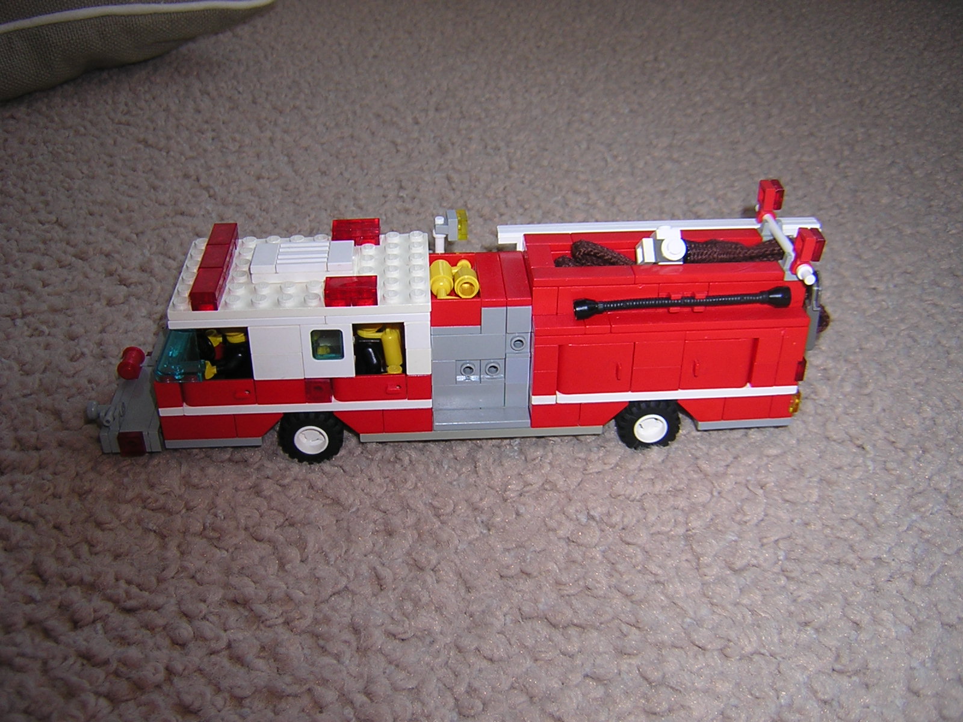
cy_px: 361
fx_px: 1002
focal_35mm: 36
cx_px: 482
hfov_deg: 51.4
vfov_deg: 39.7
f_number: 2.6
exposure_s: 1/60.1
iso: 100
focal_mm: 4.7
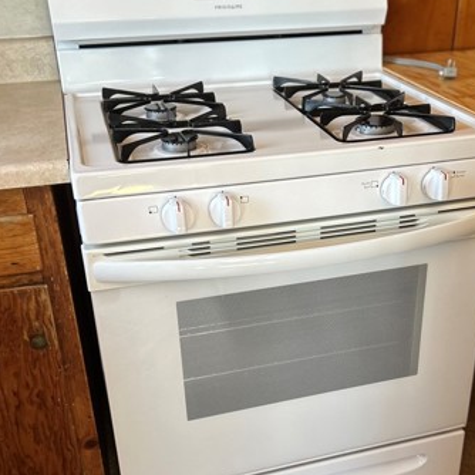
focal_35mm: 44
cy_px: 273
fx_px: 683
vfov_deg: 38.3
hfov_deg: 38.2
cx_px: 290
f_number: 1.5
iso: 80
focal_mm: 5.7
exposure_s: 1/121
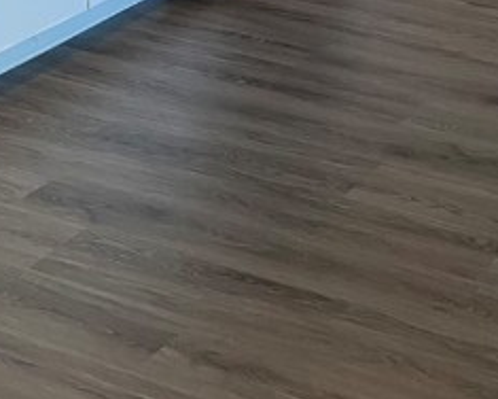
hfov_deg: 16.2
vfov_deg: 12.1
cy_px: -261
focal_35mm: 119
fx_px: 1754
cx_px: 242
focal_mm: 3.99
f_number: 1.8
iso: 64
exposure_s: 1/60
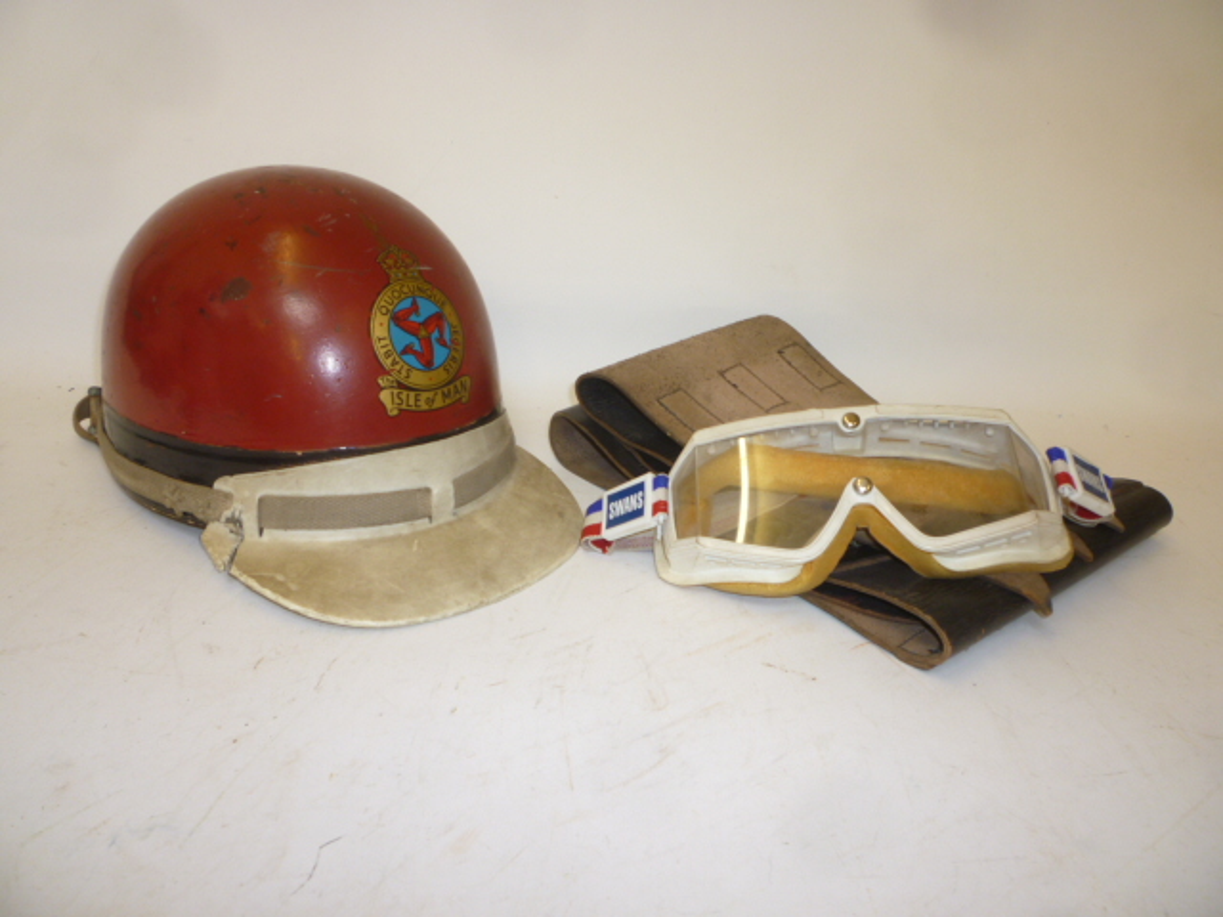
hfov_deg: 61.7
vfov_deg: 48.2
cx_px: 612
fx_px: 1025
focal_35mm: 29
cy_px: 458
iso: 100
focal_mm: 5.2
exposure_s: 1/30
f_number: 3.3
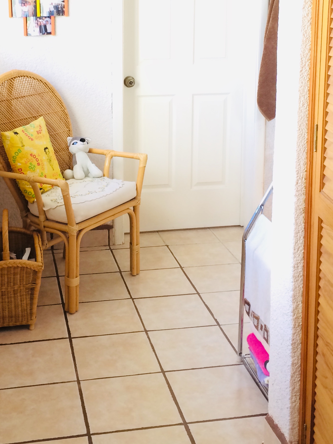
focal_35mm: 53
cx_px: 126
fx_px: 680
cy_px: 111
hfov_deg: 27.4
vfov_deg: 35.4
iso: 80
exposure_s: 1/30
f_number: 2.2
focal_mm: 4.15
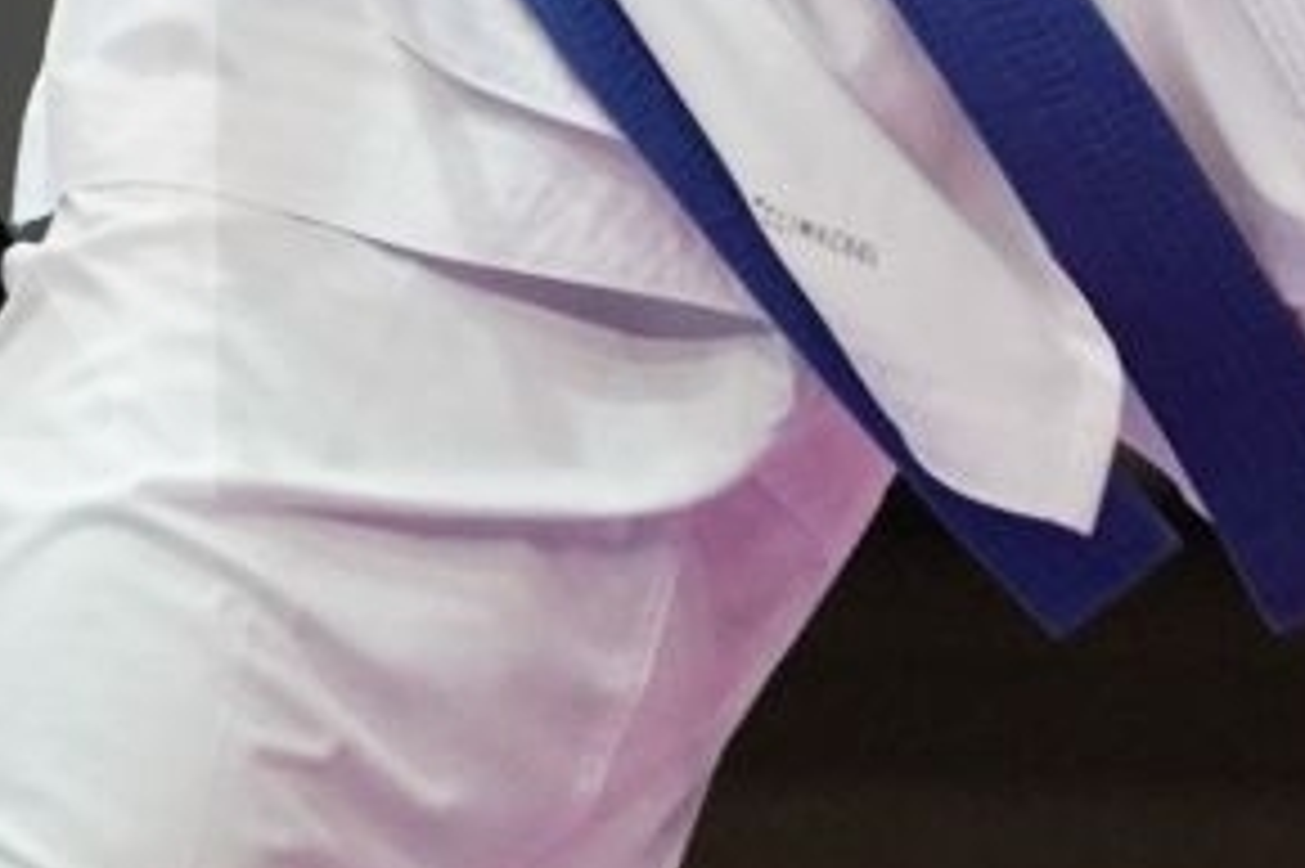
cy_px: -1511
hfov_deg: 1.7
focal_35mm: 1243
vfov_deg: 1.1
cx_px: -202
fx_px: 45031
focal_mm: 200
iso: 4000
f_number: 2.8
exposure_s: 1/1000
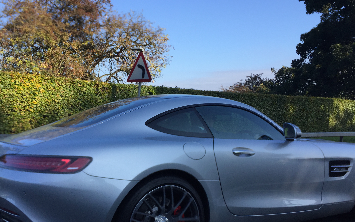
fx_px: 348
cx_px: 163
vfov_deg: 35.2
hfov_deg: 53.9
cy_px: 137
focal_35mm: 36
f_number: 2.2
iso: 32
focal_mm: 4.15
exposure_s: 1/1236
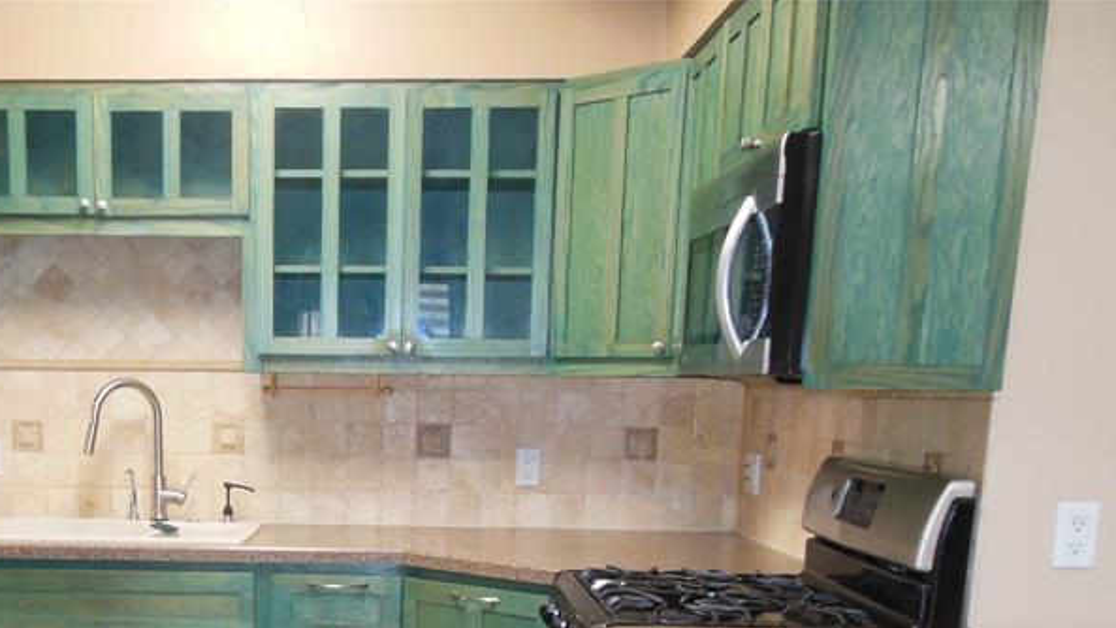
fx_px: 1391
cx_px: 305
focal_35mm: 47
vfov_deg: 23.6
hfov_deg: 42.6
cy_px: 720
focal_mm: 4.5
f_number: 3.2
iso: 320
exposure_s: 1/25
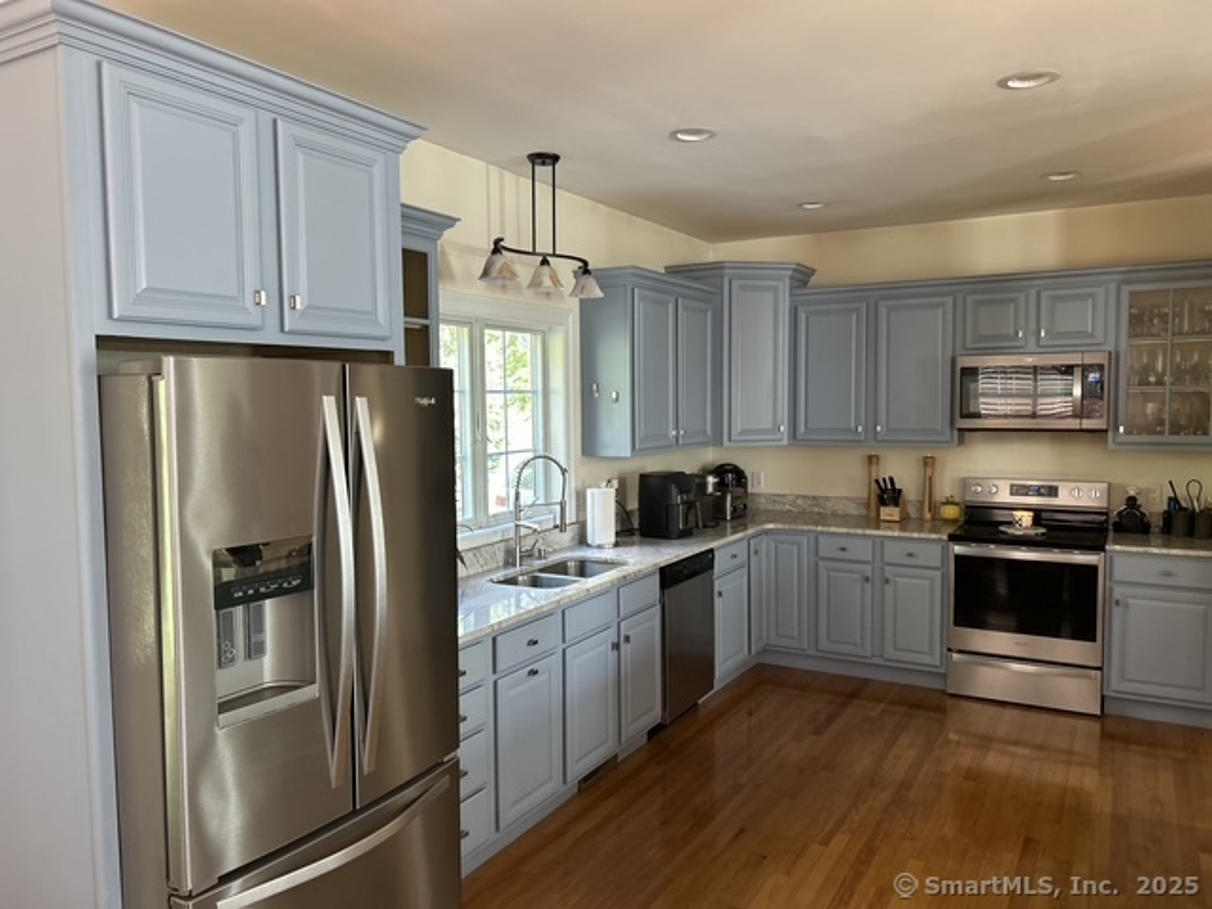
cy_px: 454
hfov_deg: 67.3
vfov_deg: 53.1
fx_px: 910
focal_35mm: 26
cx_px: 606
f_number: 1.5
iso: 250
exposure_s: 1/60
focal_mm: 5.7
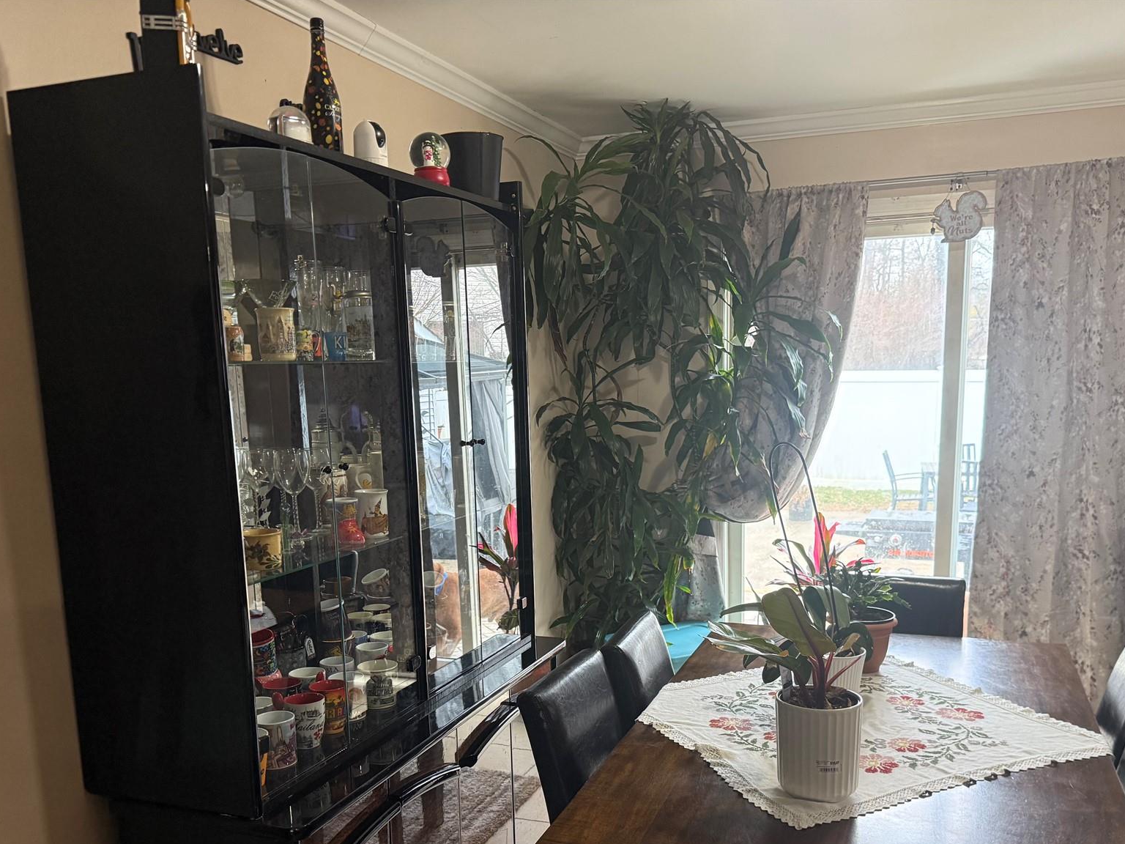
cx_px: 566
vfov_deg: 43.6
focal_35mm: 32
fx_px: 1040
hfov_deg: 56.8
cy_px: 560
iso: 250
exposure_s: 1/60
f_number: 1.78
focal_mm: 6.76
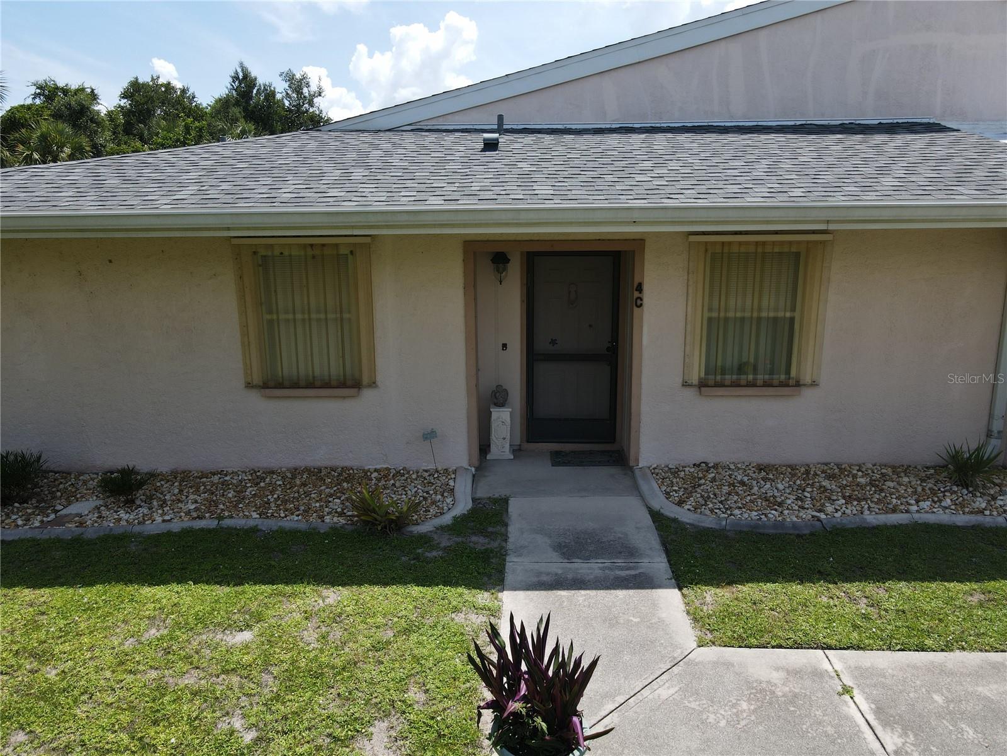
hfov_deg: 71.6
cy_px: 378
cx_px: 504
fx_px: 698
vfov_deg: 56.8
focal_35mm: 24
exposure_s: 1/640
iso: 100
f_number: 2.8
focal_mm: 4.5
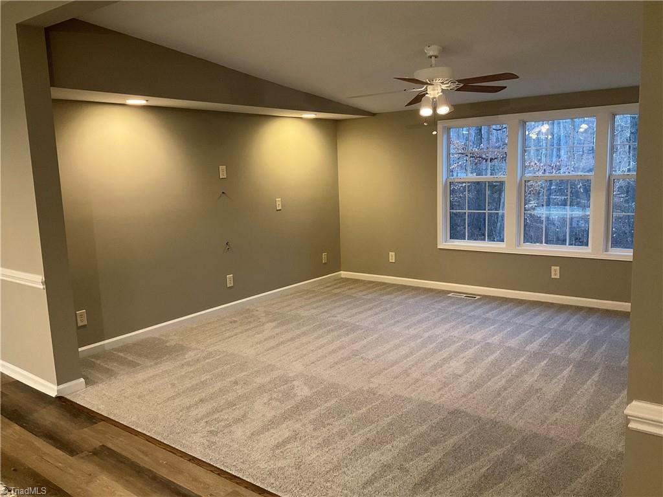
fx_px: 555
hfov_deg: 61.7
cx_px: 332
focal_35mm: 29
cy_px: 248
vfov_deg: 48.2
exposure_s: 1/60
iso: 250
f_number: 1.8
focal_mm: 3
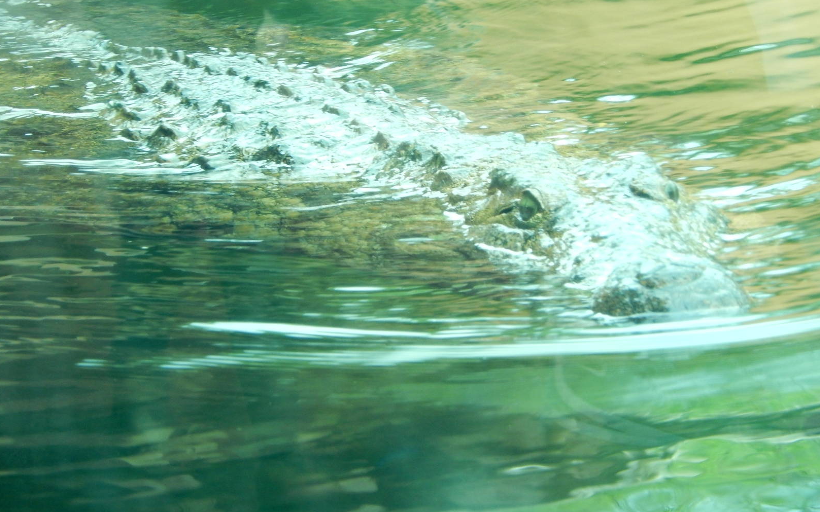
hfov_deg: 9.2
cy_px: 213
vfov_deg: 5.7
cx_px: 409
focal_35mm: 229
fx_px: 5118
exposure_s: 1/60
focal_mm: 38.6
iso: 400
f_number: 5.8
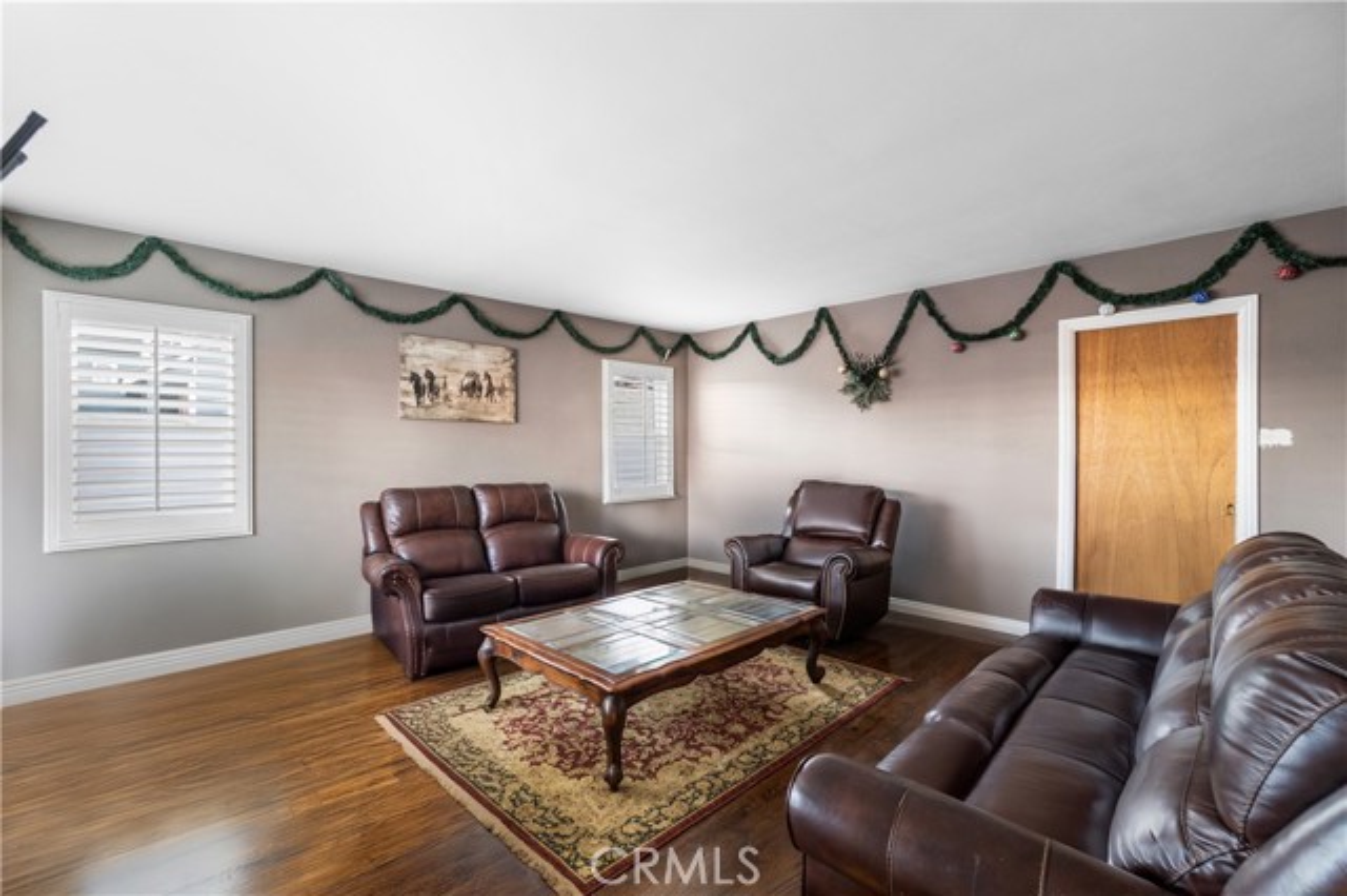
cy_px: 448
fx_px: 561
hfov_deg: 100.4
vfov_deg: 77.3
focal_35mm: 15
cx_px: 674
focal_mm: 10
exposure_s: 1.3
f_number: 7.1
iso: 200
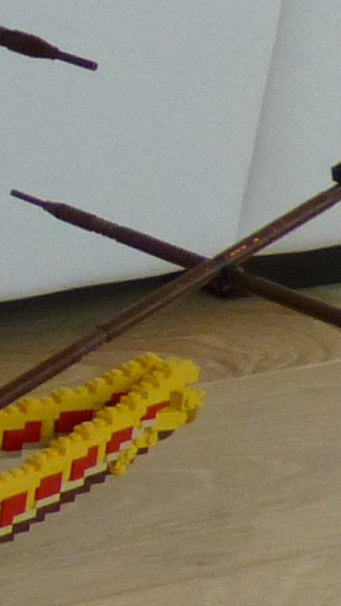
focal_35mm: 201
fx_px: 3230
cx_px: -1111
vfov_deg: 10.6
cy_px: -91
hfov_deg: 5.2
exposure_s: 1/60
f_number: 3.6
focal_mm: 5.4
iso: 200
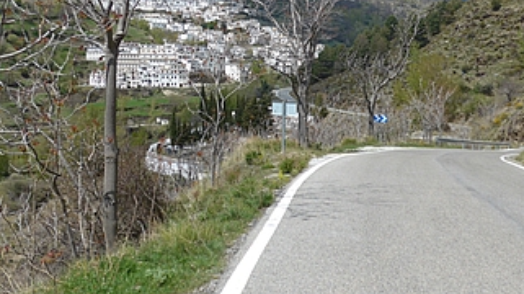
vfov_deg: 19.9
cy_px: 74
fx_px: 833
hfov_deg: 34.9
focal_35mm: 60
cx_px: 299
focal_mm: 9.5
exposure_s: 1/2000
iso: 80
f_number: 3
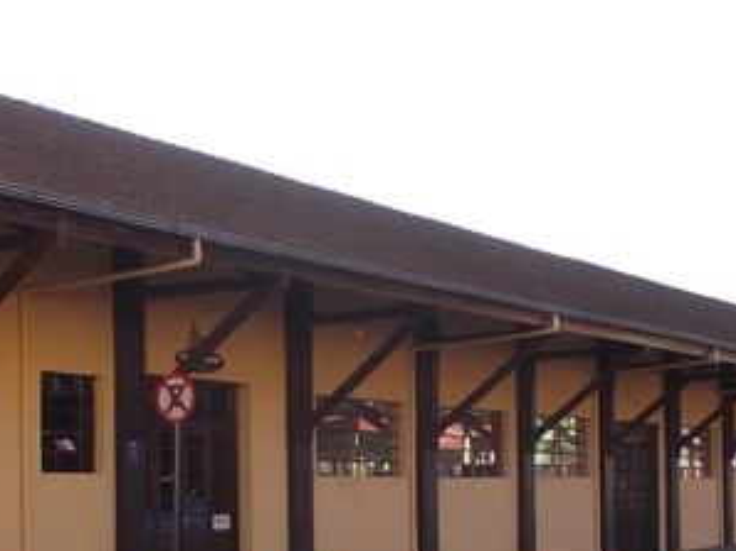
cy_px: 467
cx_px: 232
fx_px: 1530
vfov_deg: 20.1
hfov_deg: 26.9
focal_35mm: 72
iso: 80
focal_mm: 4
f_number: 2.7
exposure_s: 1/250
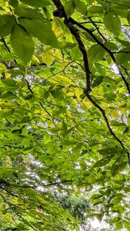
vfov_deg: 21.6
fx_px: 564
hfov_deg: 11.3
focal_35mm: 92
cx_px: 298
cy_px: 273
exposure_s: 1/205
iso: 30
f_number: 1.68
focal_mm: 6.9
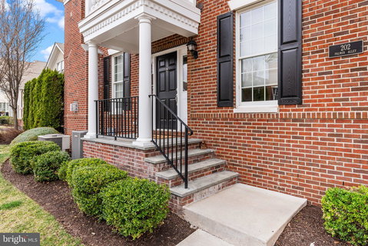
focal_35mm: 21
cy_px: 123
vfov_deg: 59.6
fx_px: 215
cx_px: 184
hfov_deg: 81.2
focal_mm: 21
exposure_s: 1/100
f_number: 11
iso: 640
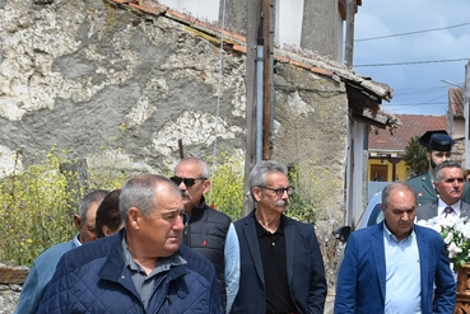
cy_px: 310
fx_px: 2680
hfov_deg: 9.9
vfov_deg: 6.7
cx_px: 520
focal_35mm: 205
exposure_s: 1/320
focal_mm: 56
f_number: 9
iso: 200
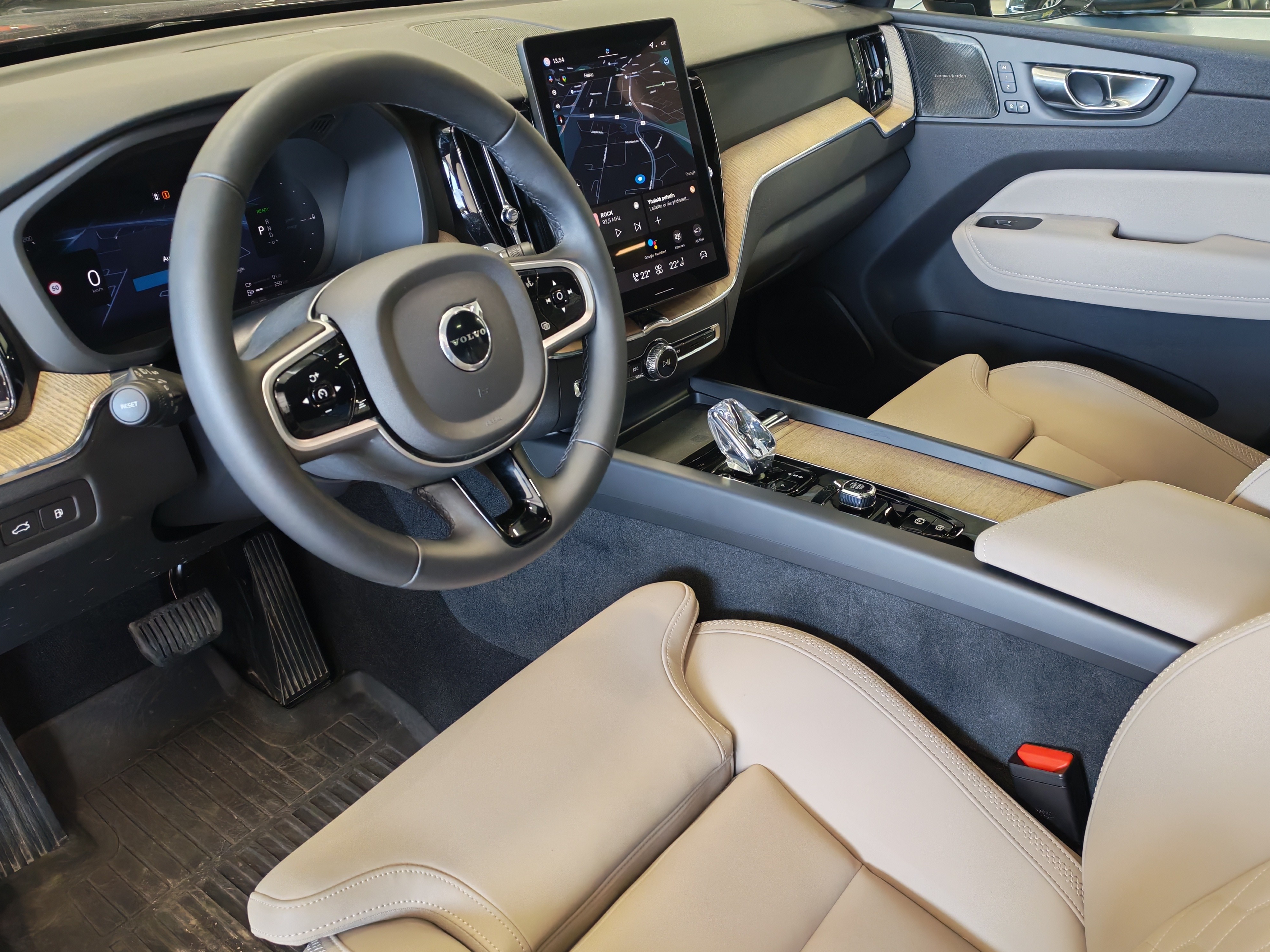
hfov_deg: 56.8
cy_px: 462
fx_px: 1174
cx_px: 627
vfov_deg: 44.2
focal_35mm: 32
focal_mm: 6.12
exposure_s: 1/100
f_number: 1.9
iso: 1440
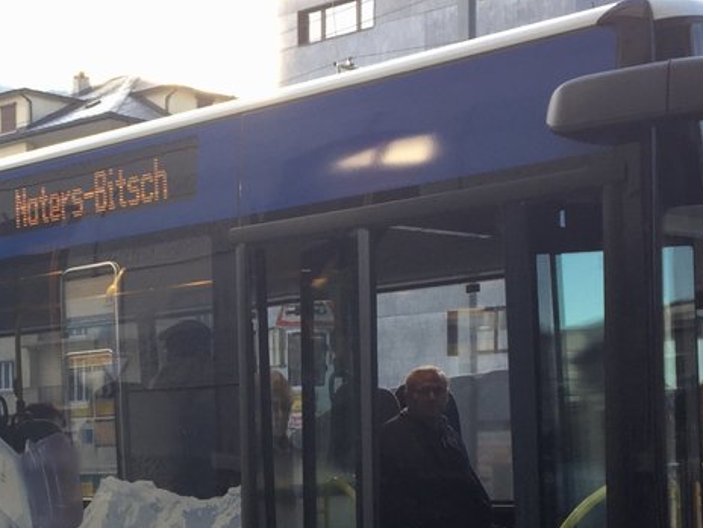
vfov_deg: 19.1
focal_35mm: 75
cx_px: 179
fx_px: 1523
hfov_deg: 25.7
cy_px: 523
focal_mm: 4.15
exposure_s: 1/120
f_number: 2.2
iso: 32
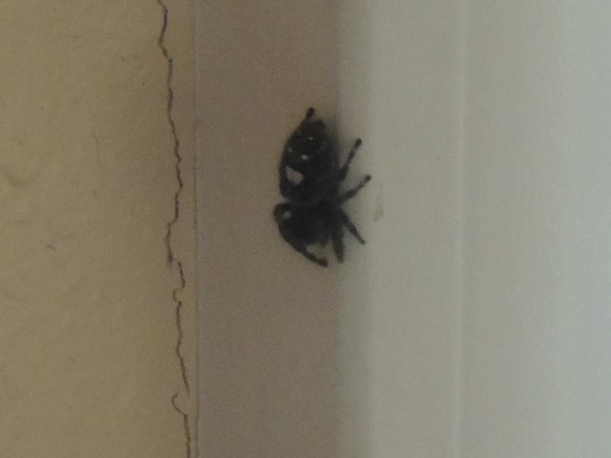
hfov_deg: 21.8
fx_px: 1589
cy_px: 229
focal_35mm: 90
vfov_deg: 16.4
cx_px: 306
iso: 720
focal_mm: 16
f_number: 4.1
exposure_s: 1/25
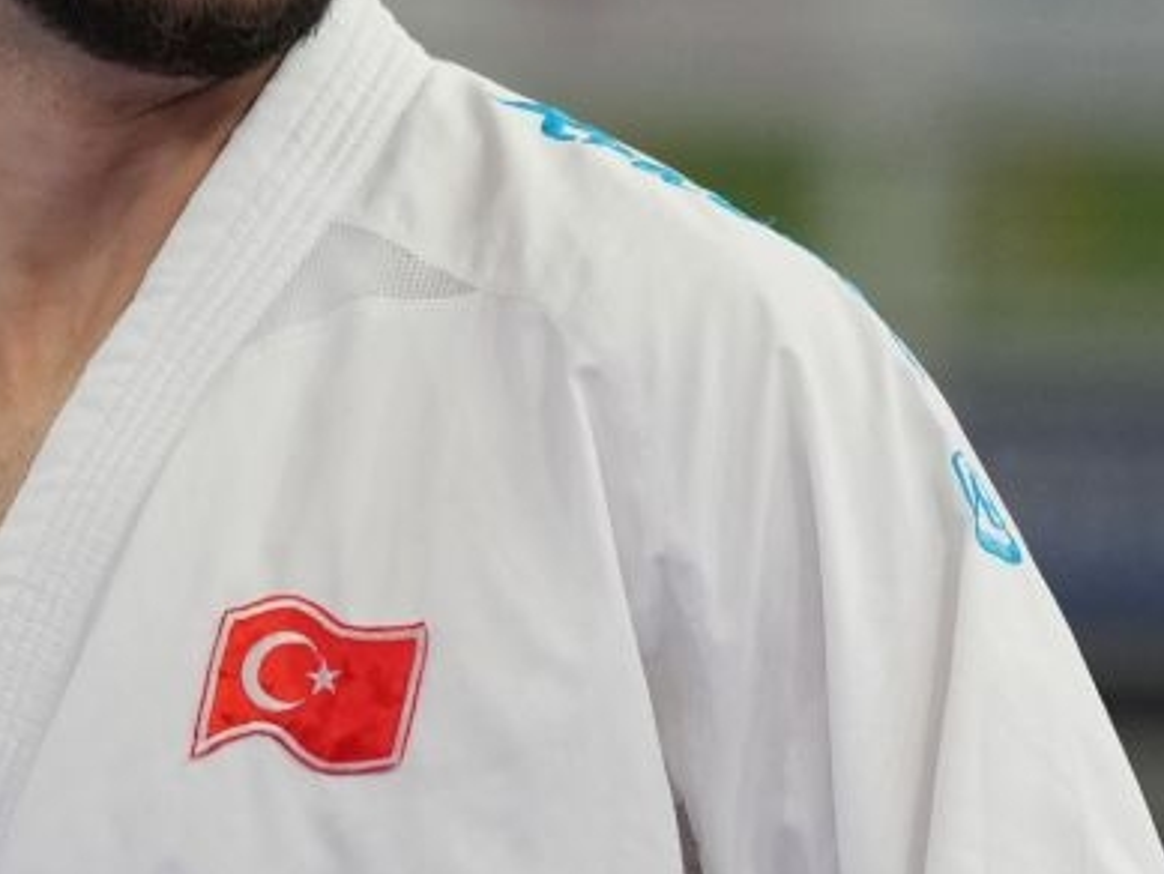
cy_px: 383
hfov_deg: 2.2
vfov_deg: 1.7
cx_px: 557
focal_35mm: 889
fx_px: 29903
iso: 2000
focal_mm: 200
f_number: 2.8
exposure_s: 1/1000
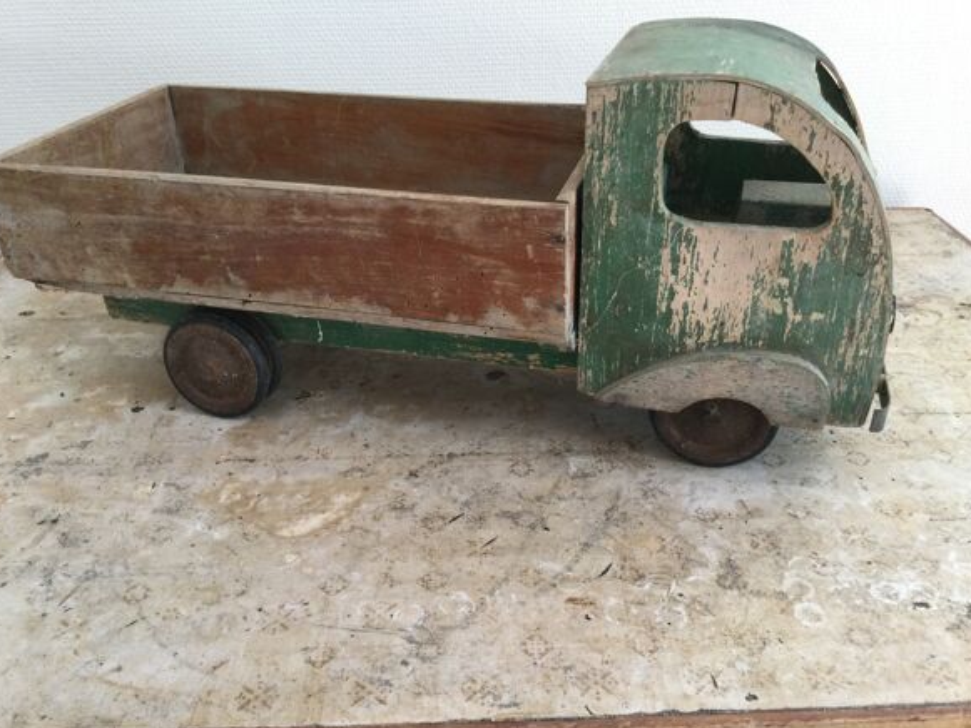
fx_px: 898
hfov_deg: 56.8
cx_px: 490
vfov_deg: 44.2
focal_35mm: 32
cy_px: 362
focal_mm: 3.3
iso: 100
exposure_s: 1/33
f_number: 2.4
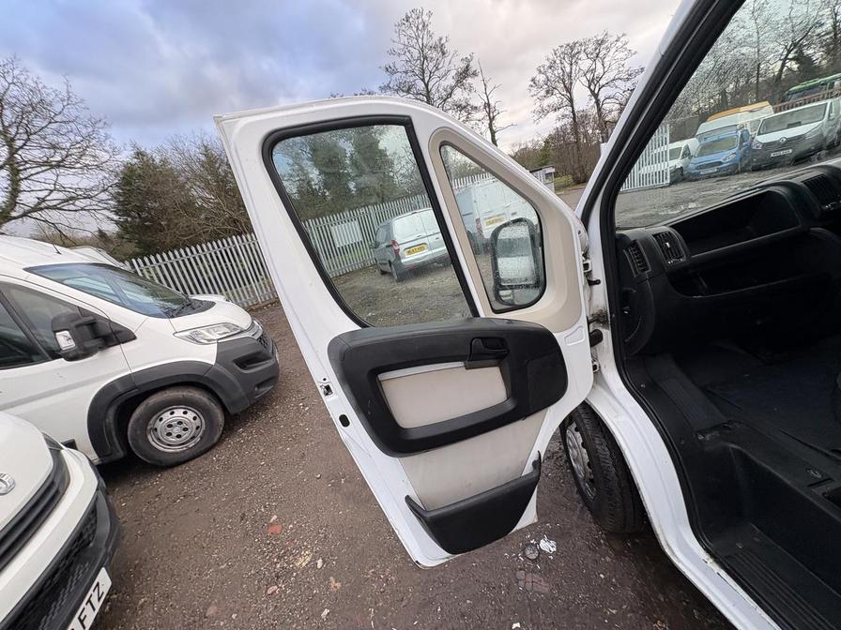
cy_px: 315
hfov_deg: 102.1
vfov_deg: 85.7
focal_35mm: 14
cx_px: 420
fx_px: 340
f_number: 2.2
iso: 40
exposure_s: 1/99
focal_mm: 2.22
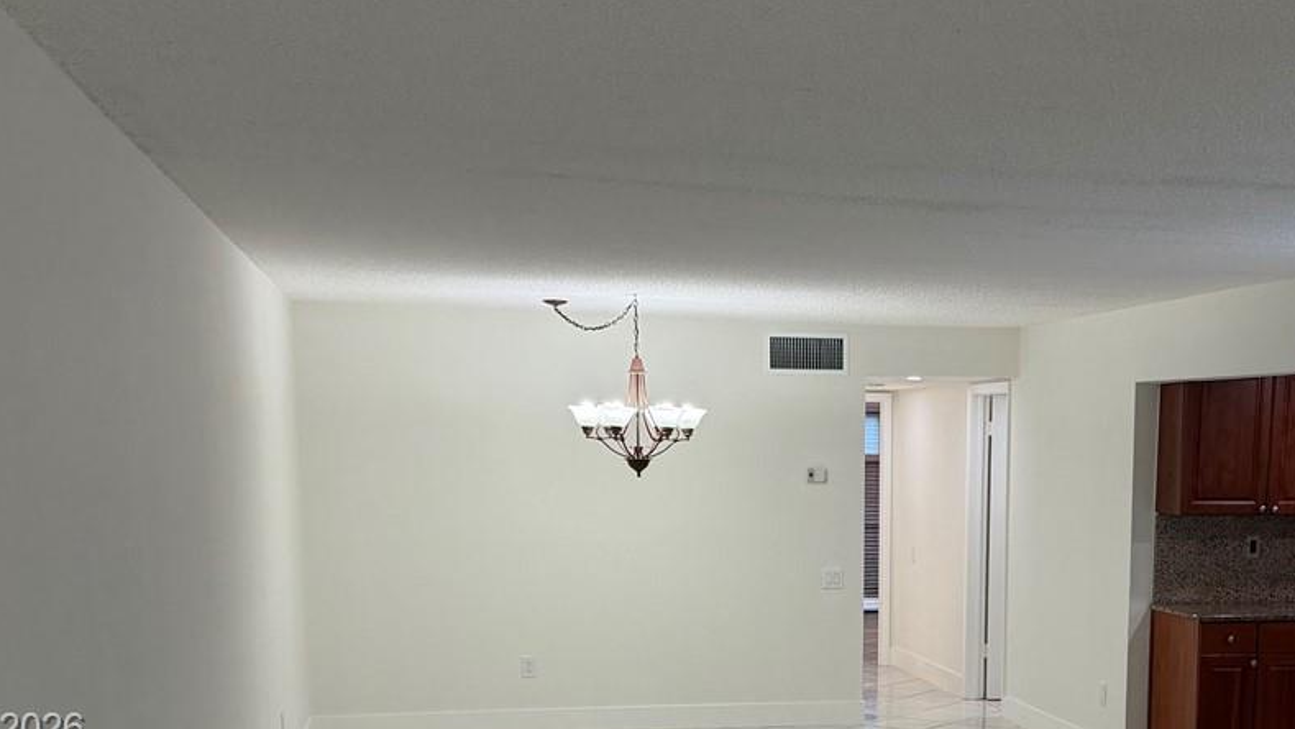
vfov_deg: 21.8
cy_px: 731
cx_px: 886
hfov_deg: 38.6
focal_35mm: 53
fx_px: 1820
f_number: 1.78
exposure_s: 1/135
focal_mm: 6.76
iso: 160
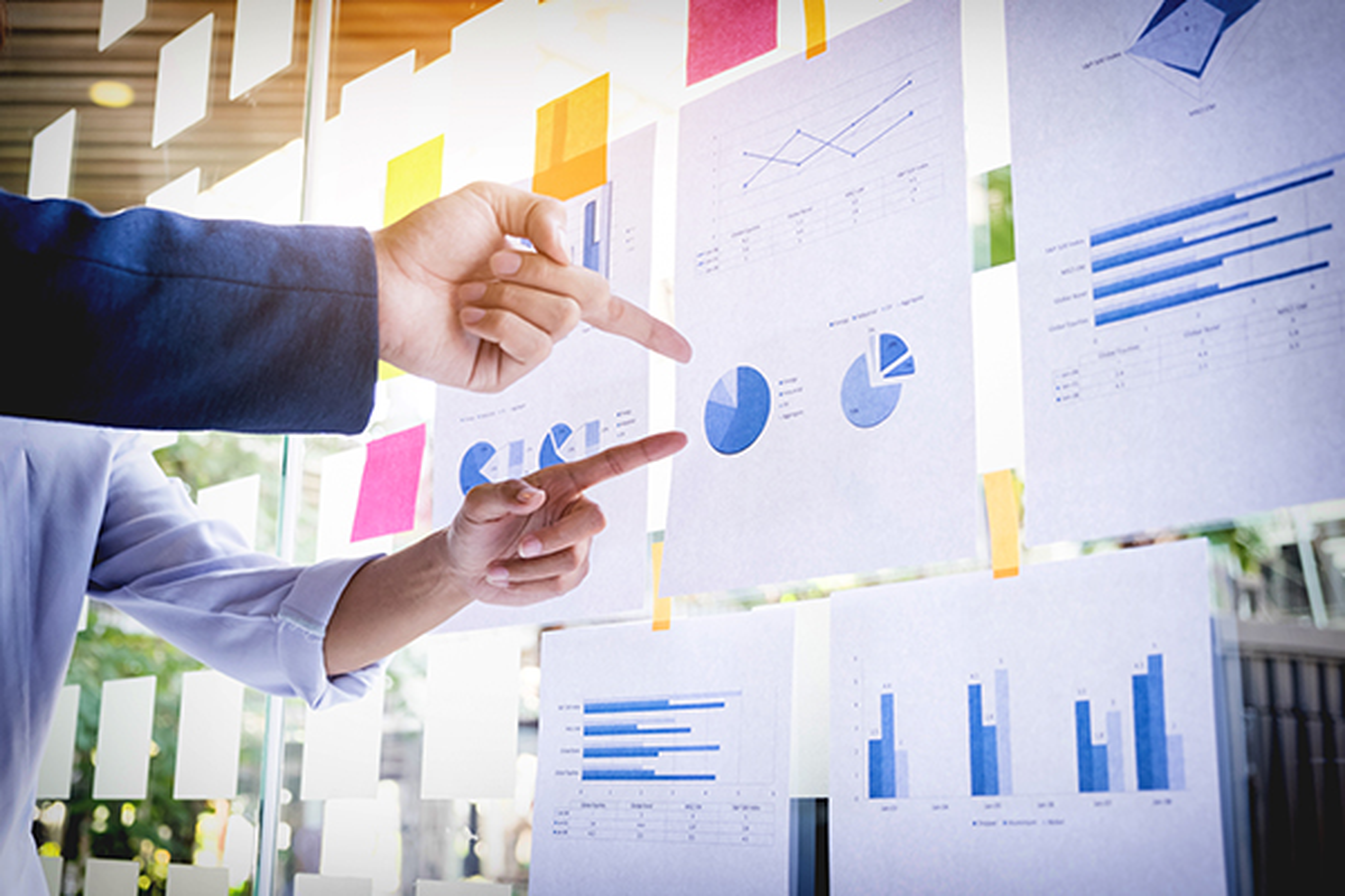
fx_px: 1606
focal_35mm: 43
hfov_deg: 45.4
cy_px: 448
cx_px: 672
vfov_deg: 31.2
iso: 500
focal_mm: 28.9
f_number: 3.2
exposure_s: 1/60
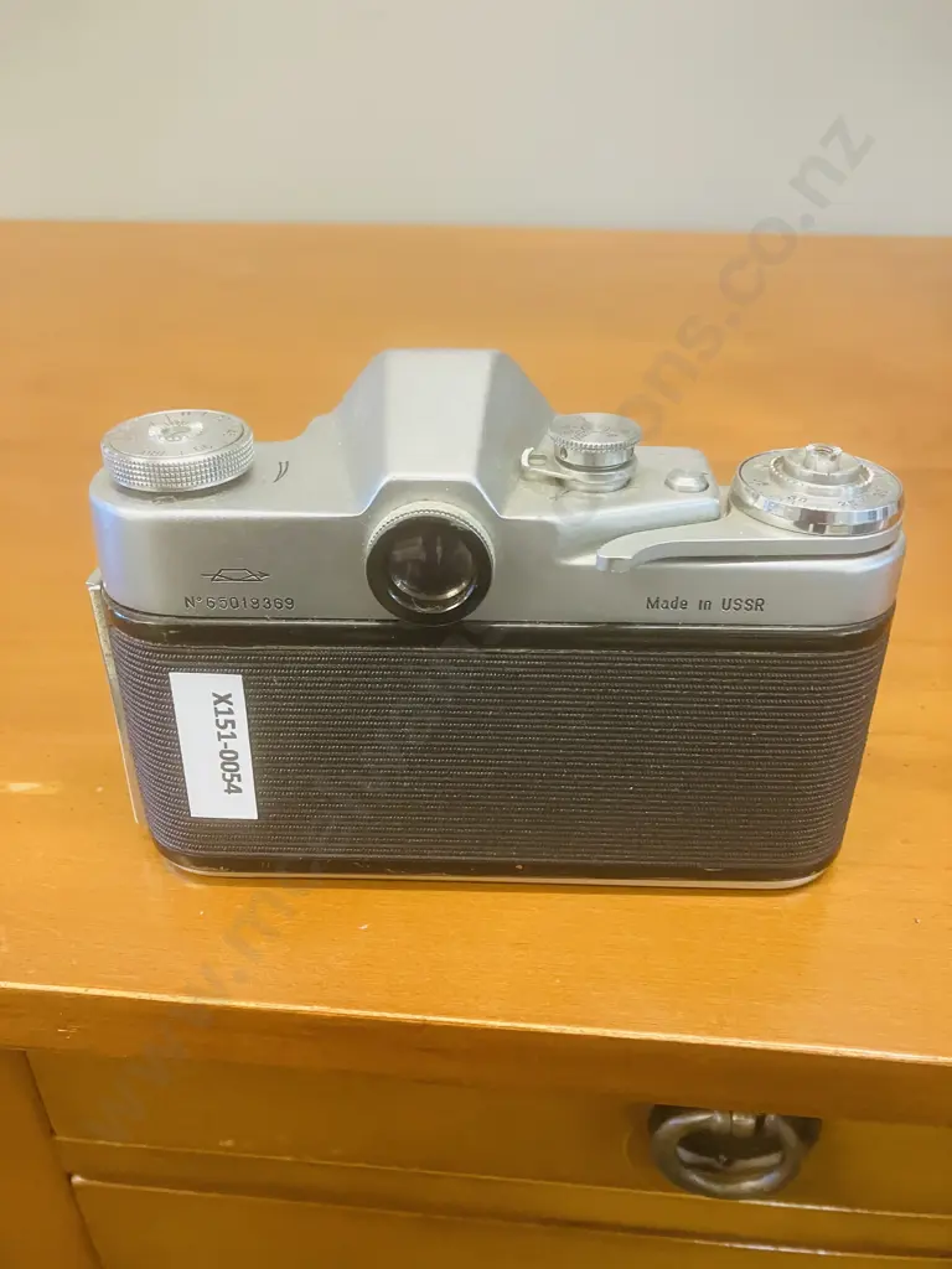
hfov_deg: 49.7
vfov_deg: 63.4
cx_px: 476
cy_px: 634
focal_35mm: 28
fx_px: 1027
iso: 320
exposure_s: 1/50
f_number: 1.8
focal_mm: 3.99
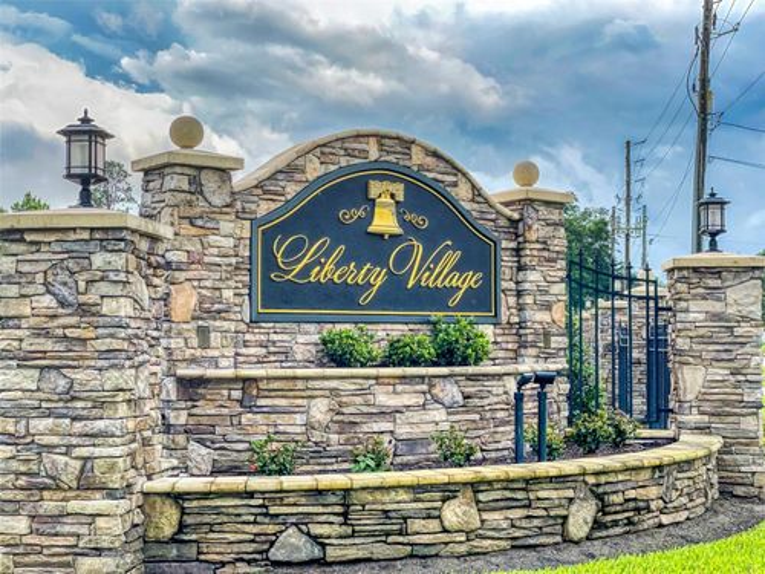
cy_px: 287
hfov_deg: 36.8
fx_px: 1149
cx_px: 382
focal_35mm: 52
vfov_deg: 28.0
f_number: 2
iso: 32
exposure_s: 1/3984
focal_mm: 6
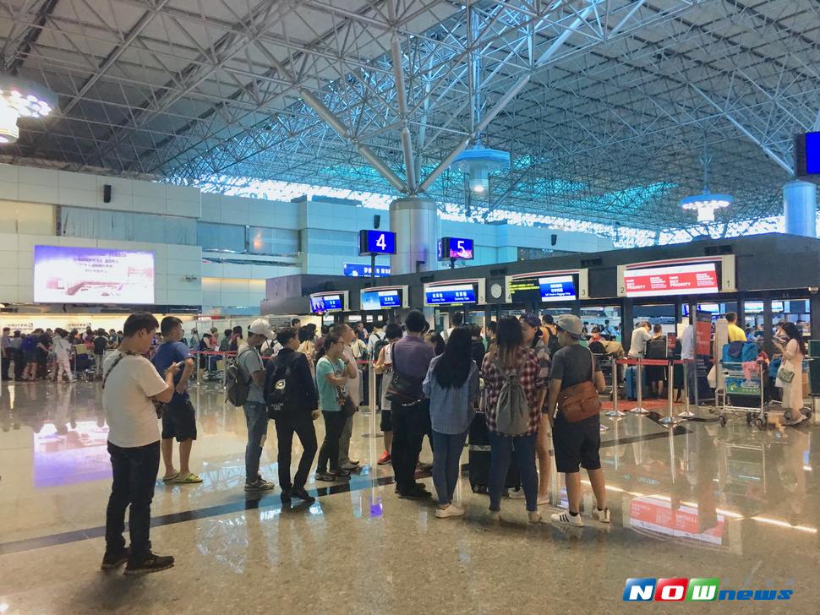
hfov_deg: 61.6
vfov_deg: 48.2
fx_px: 687
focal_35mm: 29
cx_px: 410
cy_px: 308
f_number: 2.2
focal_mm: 4.15
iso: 50
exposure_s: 1/15
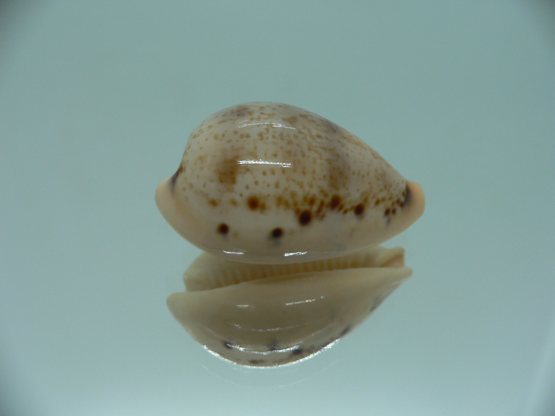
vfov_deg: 40.7
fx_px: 561
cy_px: 208
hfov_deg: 52.6
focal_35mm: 35
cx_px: 278
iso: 80
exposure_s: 1/60
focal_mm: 4.6
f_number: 2.8
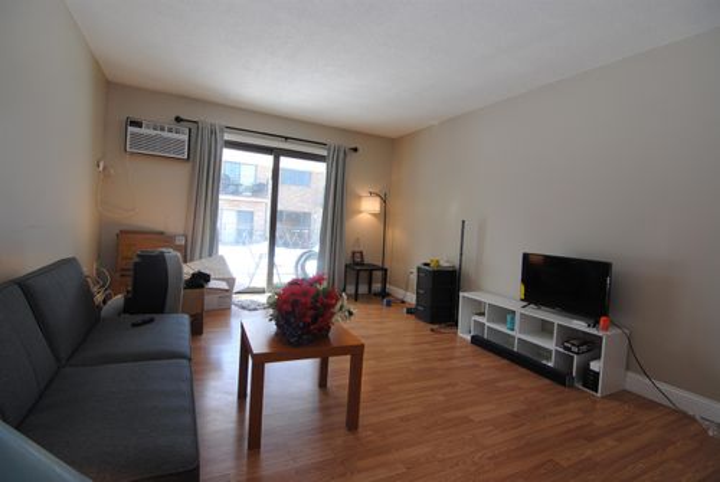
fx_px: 391
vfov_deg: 63.4
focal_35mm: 20
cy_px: 241
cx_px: 360
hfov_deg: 85.3
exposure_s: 1/60
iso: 200
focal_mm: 13
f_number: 4
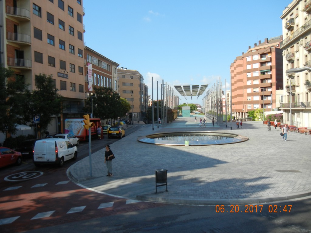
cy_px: 116
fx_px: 270
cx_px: 156
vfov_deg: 46.8
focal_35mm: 30
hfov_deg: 60.0
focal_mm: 5.4
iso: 160
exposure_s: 1/920
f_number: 3.5
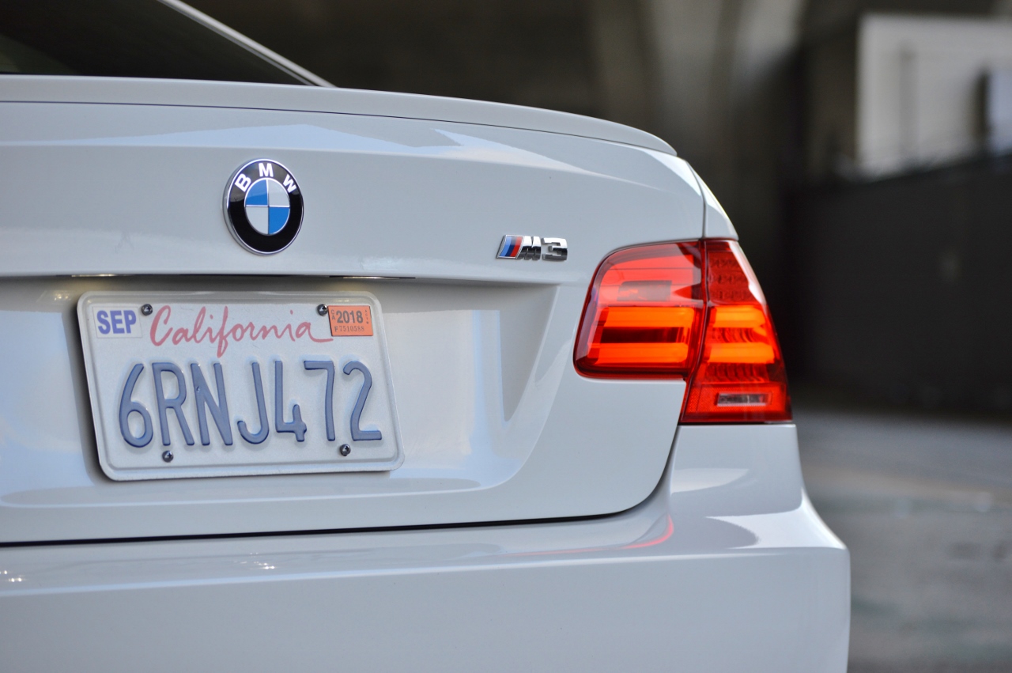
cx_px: 506
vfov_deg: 9.9
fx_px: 3876
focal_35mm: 138
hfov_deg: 14.9
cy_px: 336
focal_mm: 92
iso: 400
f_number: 4.2
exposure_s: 1/125
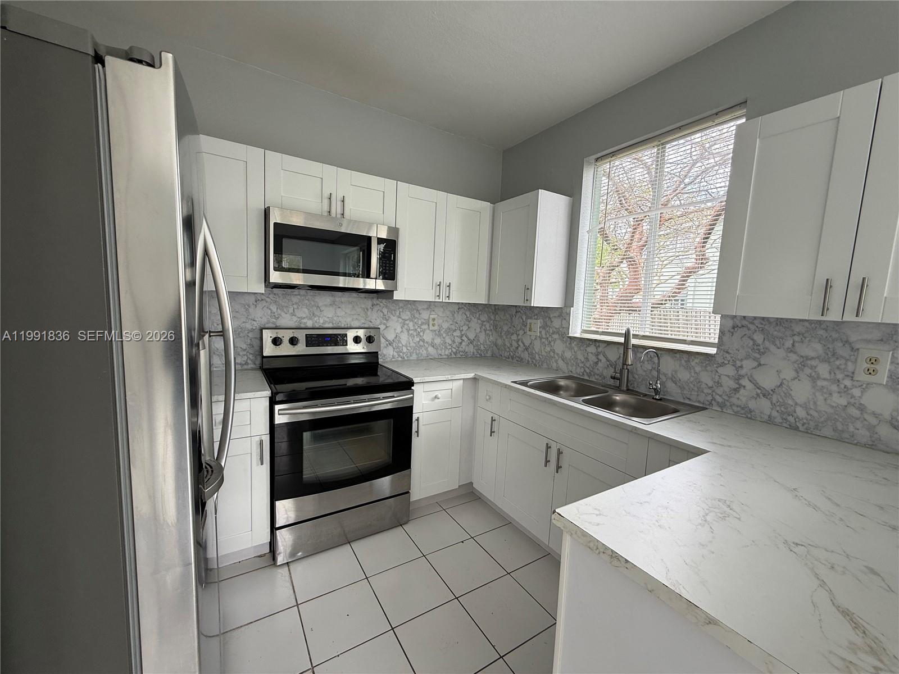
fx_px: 364
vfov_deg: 85.7
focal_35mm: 14
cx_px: 450
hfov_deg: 102.1
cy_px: 337
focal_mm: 2.22
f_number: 2.2
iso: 64
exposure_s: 1/99
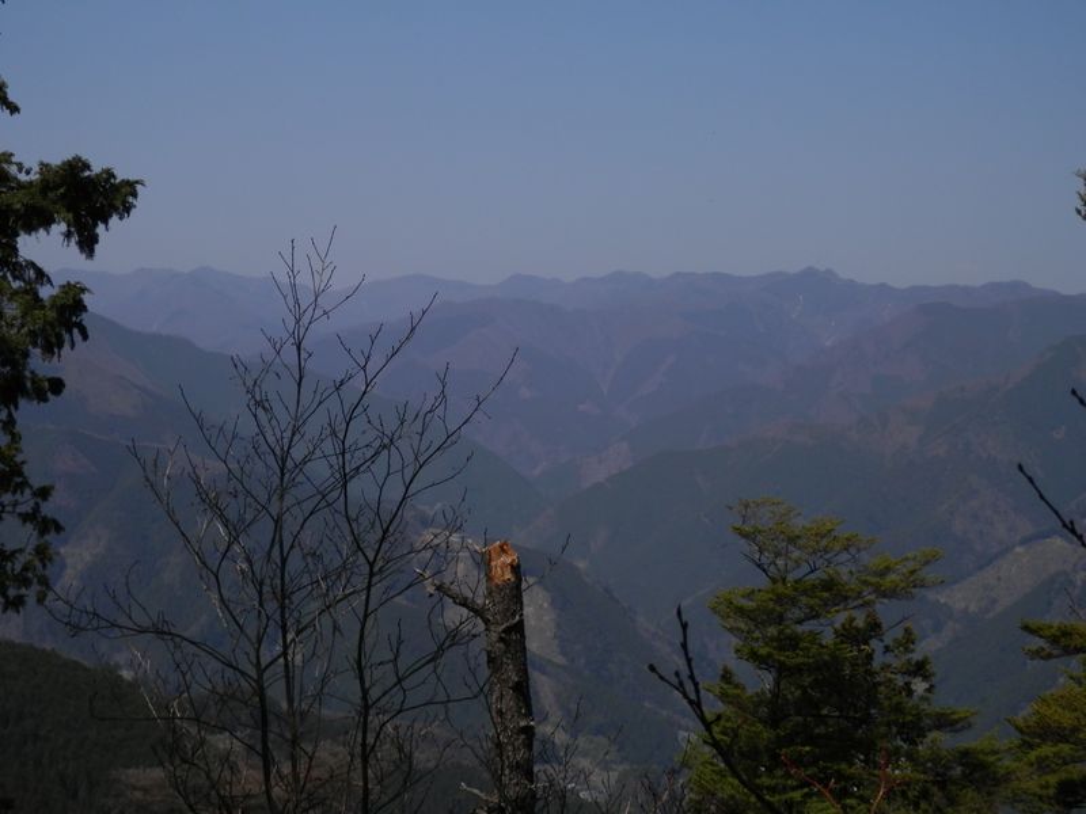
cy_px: 407
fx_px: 1882
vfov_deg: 24.4
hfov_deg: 32.2
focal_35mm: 60
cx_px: 543
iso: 80
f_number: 12
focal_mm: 10.8
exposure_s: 1/160
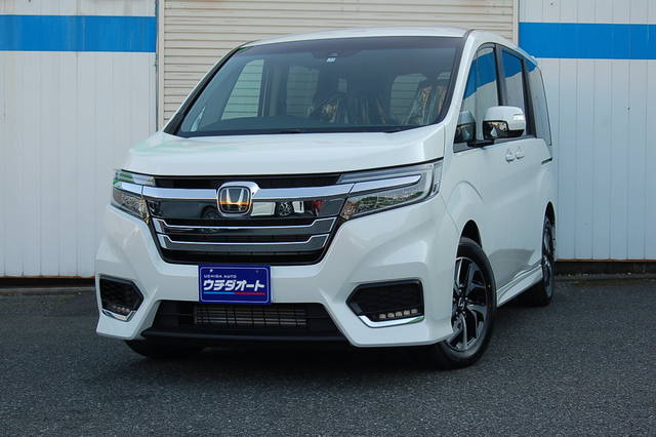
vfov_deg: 18.9
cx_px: 328
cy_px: 218
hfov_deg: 28.1
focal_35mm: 72
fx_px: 1311
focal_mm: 48
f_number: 5
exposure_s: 1/100
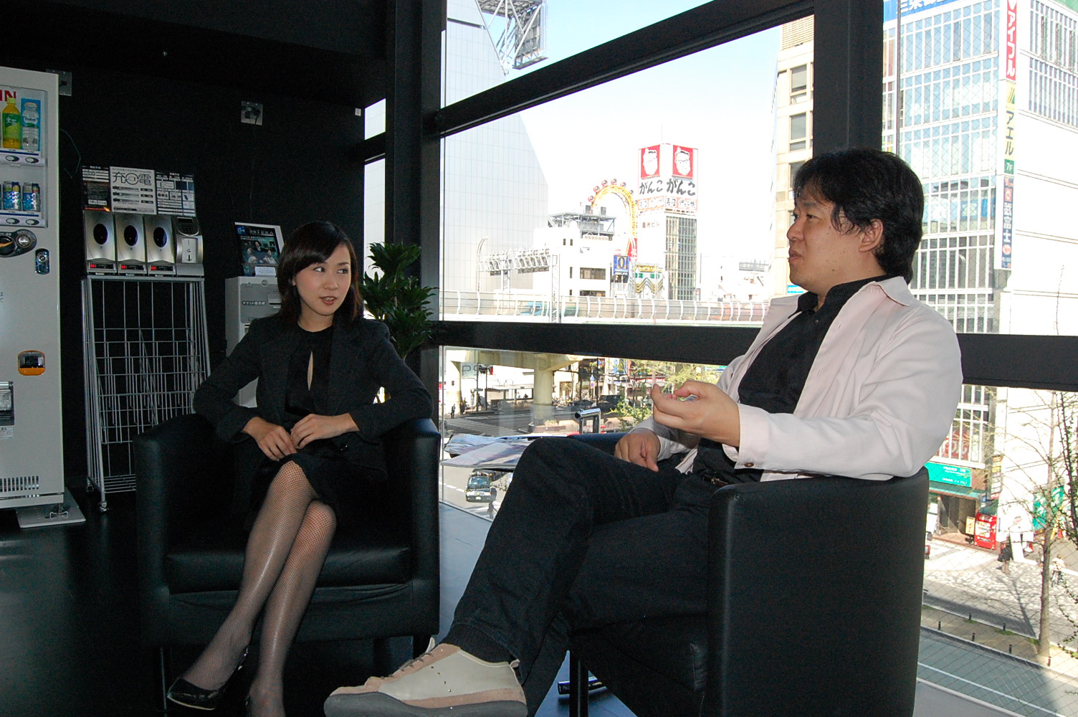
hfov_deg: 67.4
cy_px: 358
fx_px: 808
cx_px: 539
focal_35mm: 27
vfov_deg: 47.8
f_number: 10
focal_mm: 18
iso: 1600
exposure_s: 1/400
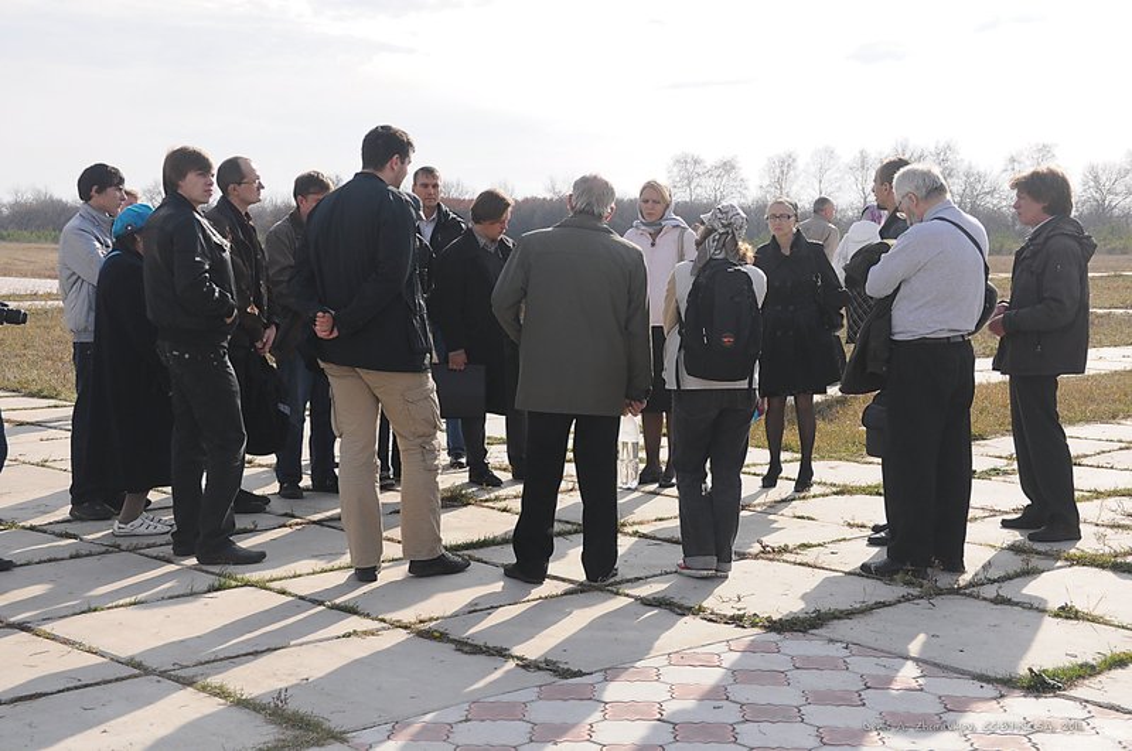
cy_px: 376
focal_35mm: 52
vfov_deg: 25.7
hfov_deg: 37.9
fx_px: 1648
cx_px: 566
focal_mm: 35
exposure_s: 1/1000
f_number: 8
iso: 400
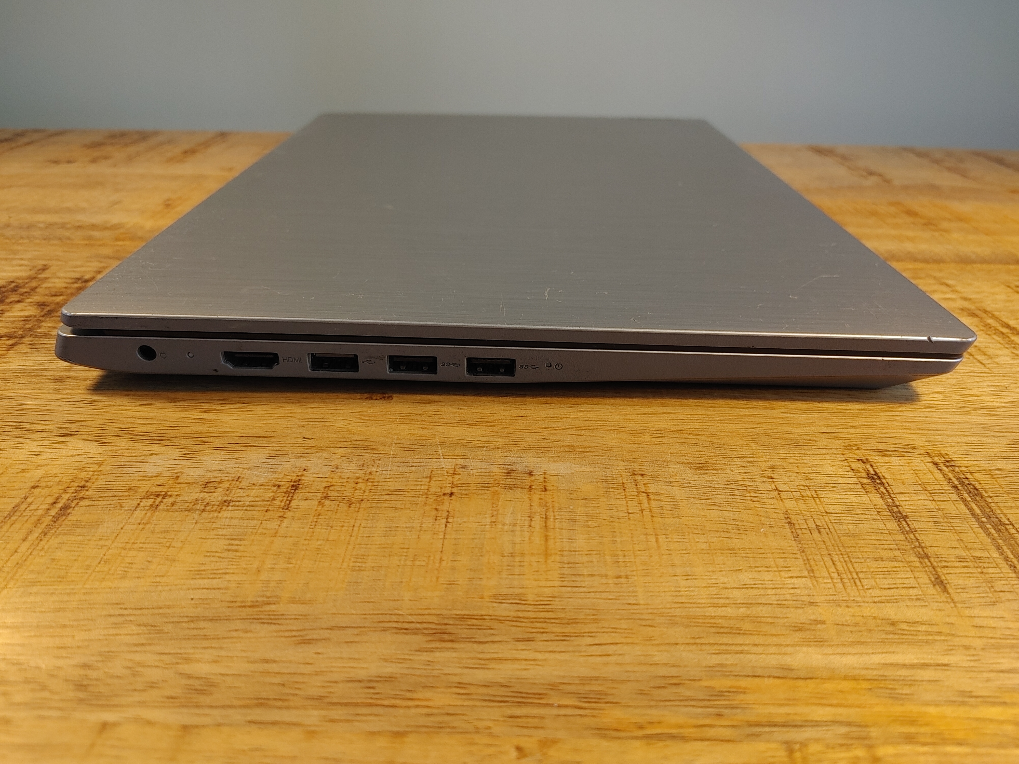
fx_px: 765
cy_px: 382
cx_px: 510
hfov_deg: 67.3
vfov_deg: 53.1
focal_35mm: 26
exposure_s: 1/100
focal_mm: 4.81
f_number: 1.8
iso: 150
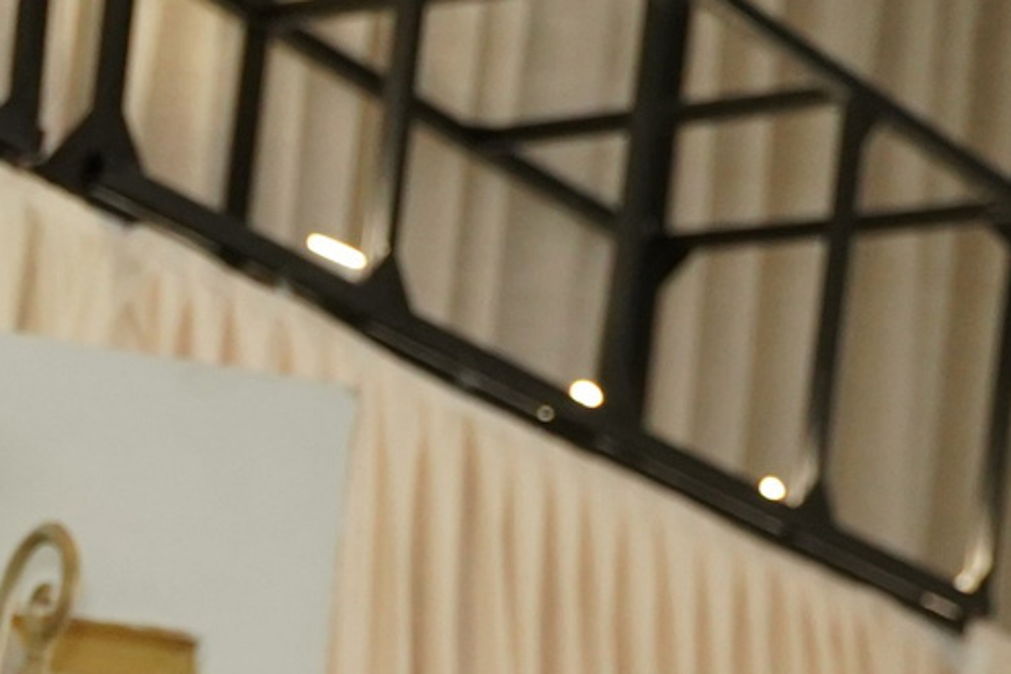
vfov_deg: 7.8
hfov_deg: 11.9
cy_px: 1685
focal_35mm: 161
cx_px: -703
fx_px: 4522
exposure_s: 1/160
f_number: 2.8
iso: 2000
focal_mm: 31
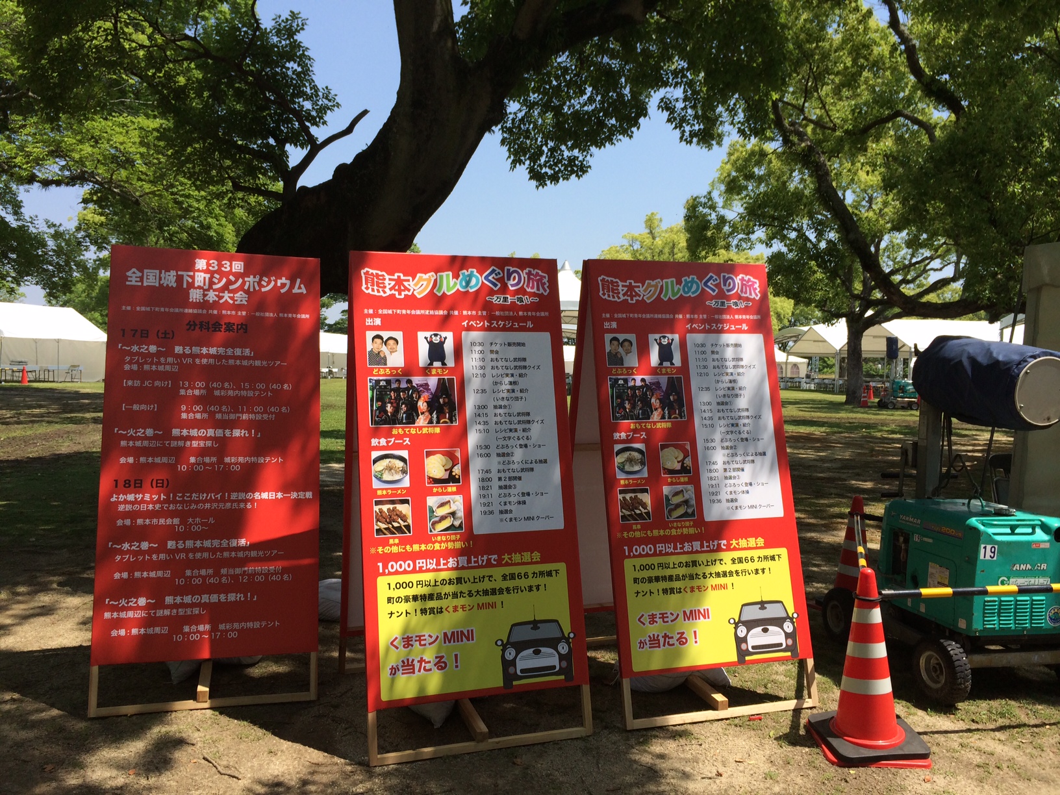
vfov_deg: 46.8
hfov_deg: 60.0
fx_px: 919
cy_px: 398
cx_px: 530
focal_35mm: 30
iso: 32
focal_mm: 4.12
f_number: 2.2
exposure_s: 1/1520
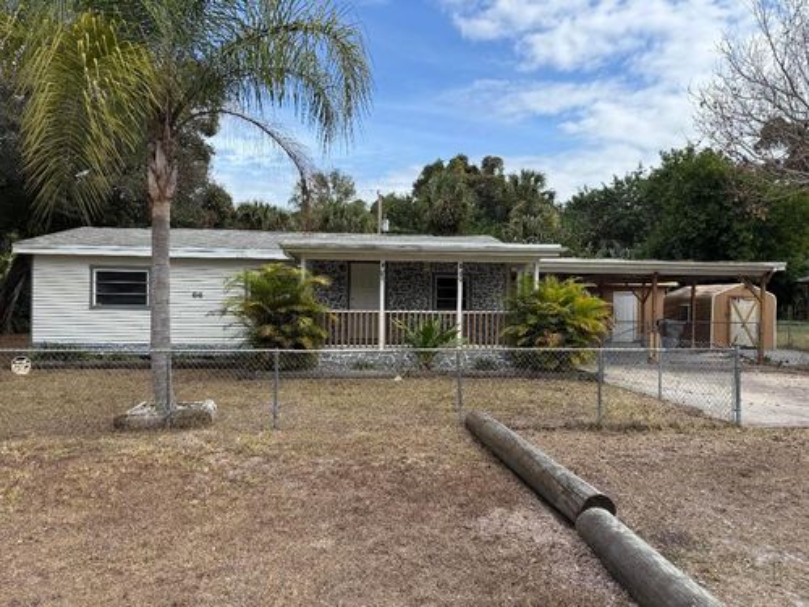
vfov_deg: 56.8
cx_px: 404
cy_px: 304
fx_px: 561
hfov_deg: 71.6
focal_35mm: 24
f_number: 1.78
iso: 100
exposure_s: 1/2801
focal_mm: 6.76
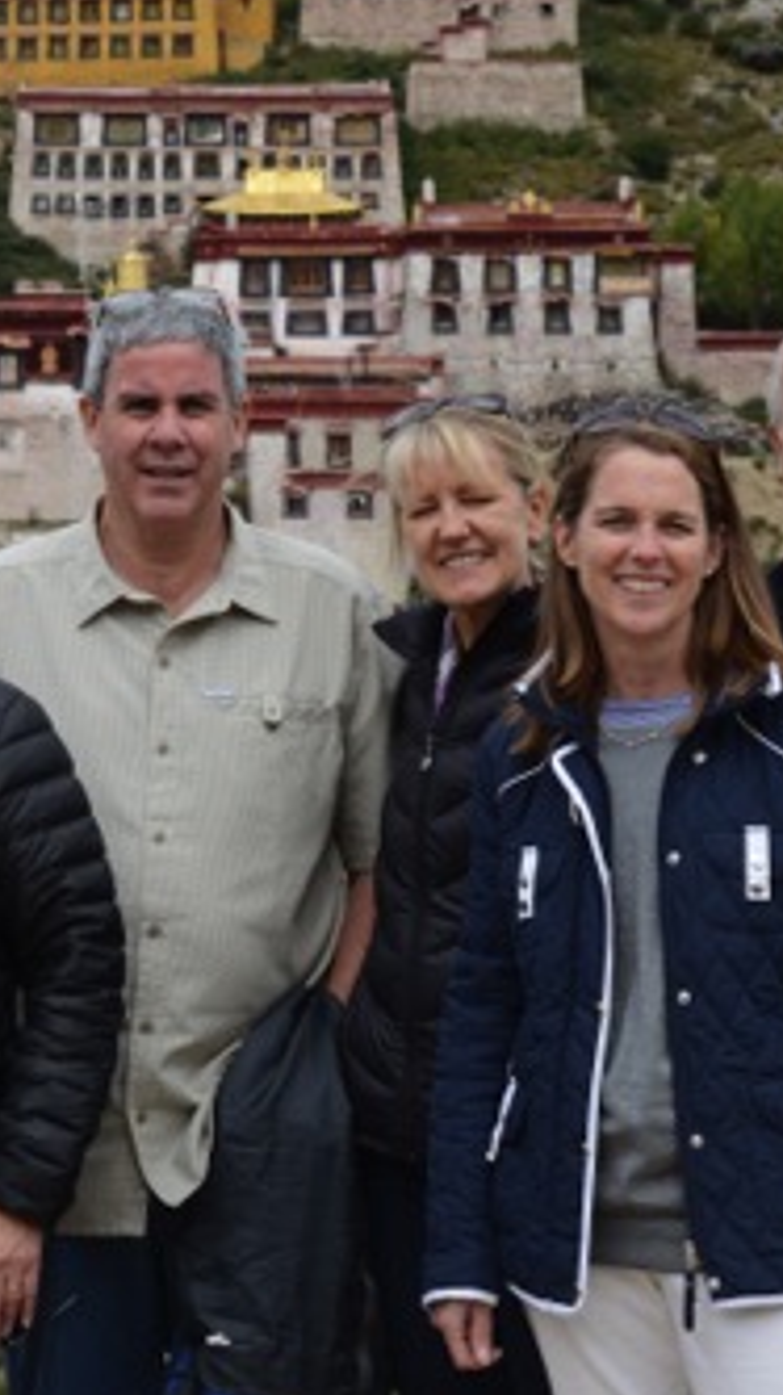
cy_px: 327
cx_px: -100
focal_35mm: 131
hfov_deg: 9.2
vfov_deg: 16.3
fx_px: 4841
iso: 400
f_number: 10
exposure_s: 1/400
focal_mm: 52
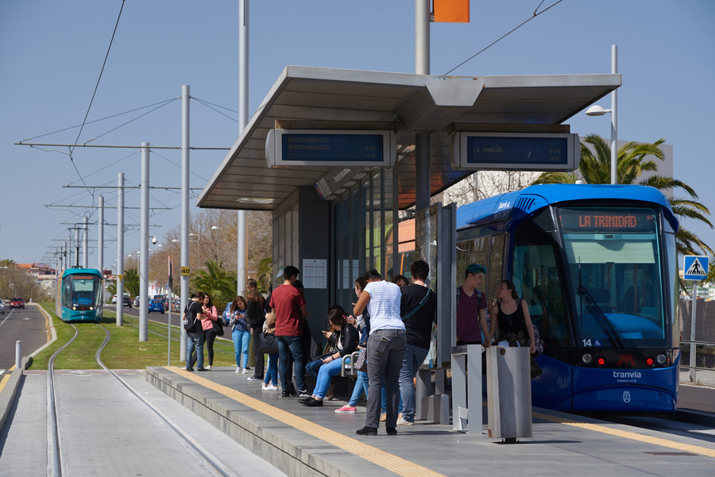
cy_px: 238
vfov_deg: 11.8
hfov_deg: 17.6
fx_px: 2305
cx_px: 358
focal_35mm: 116
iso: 100
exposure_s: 1/100
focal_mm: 116
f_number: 7.1
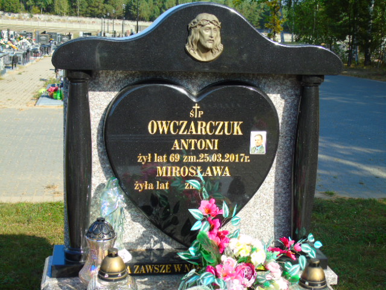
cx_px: 193
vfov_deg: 27.0
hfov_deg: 35.5
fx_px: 602
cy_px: 145
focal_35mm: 54
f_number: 4.3
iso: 80
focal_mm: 9.6
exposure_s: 1/320
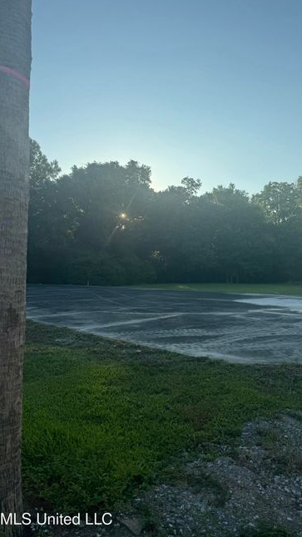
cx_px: 206
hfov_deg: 42.2
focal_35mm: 27
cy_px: 267
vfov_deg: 69.9
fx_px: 385
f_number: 1.78
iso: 80
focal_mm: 6.76
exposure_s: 1/3597
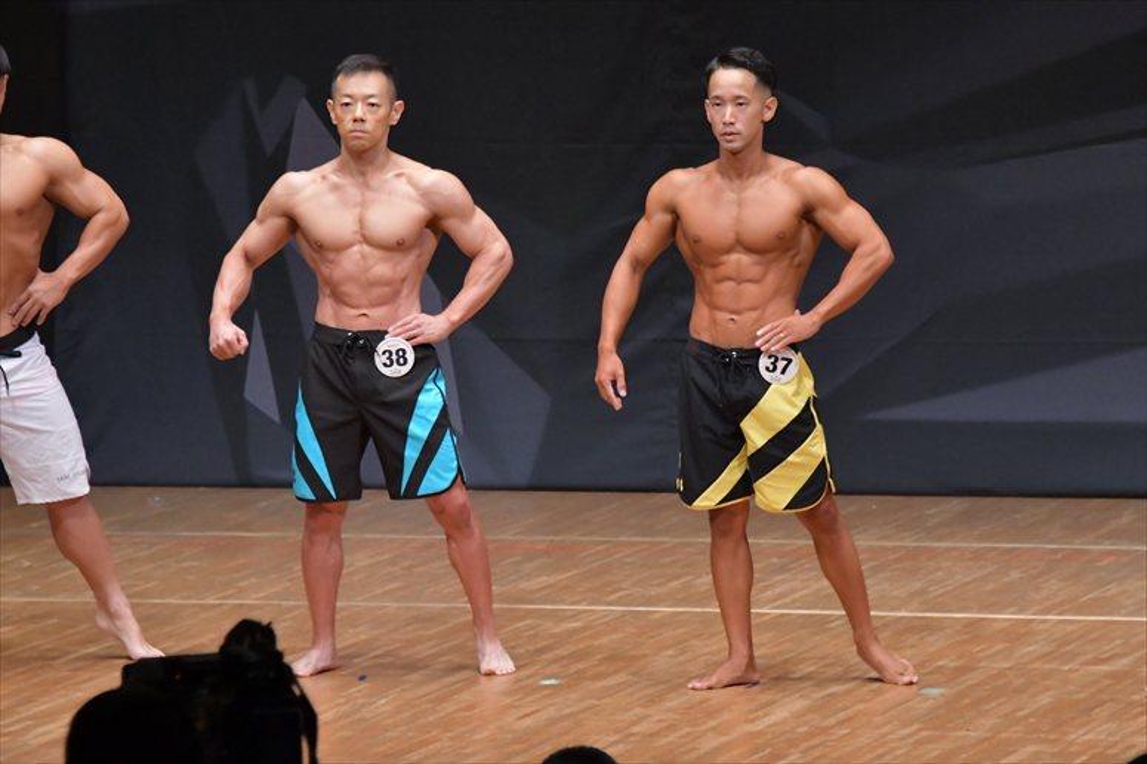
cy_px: 382
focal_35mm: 285
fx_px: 9076
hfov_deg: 7.2
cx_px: 574
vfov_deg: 4.8
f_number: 5.6
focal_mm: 190
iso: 6400
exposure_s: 1/400
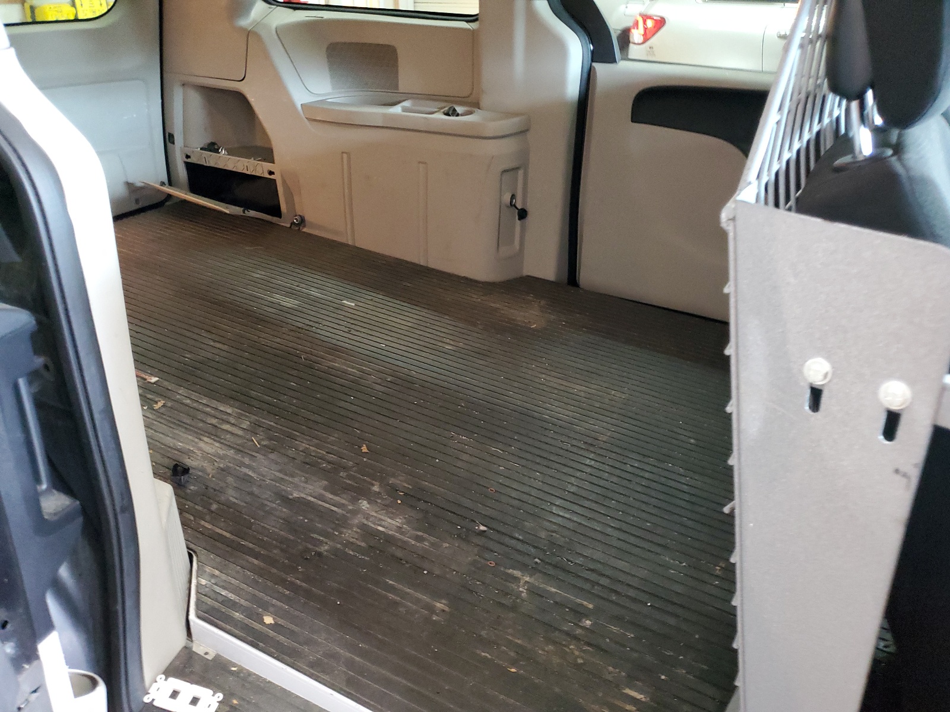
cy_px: 356
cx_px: 475
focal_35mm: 26
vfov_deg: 53.1
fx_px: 714
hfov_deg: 67.3
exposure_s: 1/15
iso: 435
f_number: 1.5
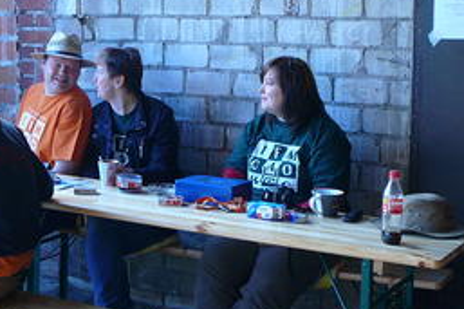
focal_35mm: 68
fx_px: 876
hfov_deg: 29.6
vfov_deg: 20.0
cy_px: 125
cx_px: 175
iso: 100
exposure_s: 1/50
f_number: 2.8
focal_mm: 5.2
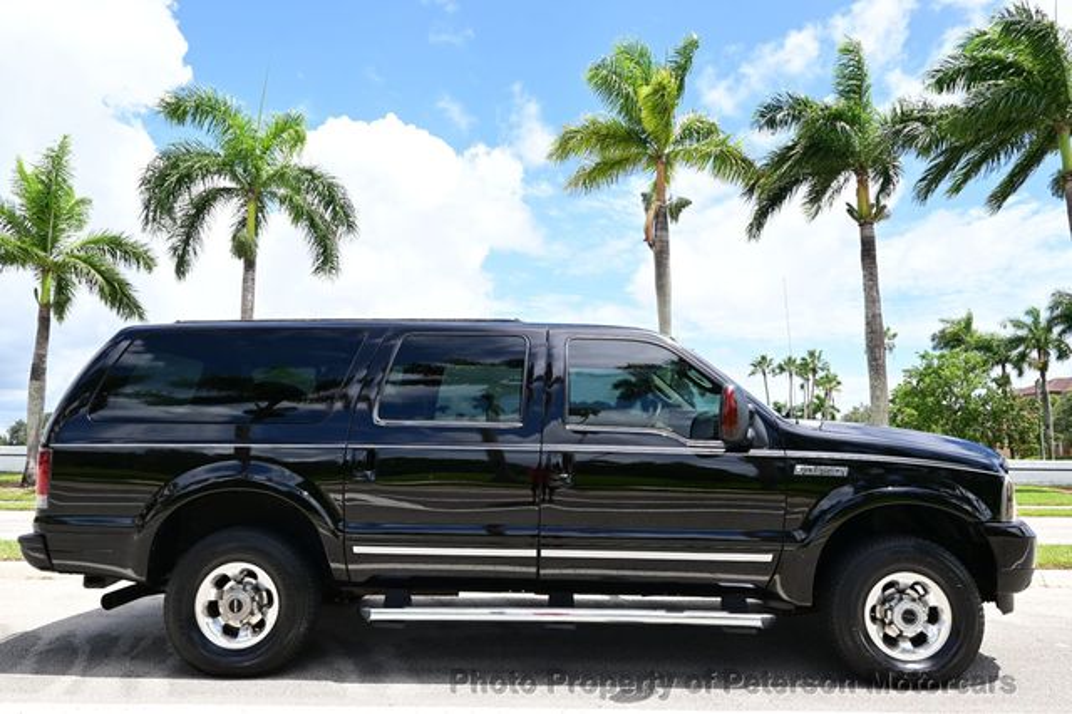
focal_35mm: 24
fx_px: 714
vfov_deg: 53.1
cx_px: 536
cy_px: 357
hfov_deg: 73.8
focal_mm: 16
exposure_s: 1/160
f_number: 7.1
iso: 100
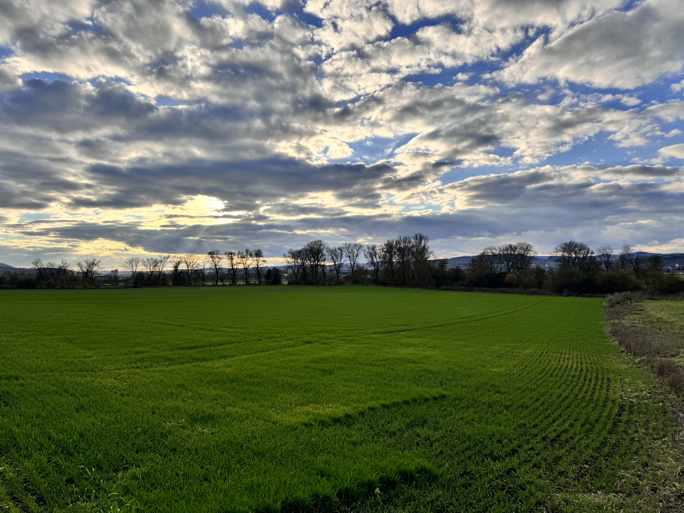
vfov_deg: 56.8
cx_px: 342
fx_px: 474
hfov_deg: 71.6
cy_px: 256
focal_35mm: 24
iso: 80
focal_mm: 6.86
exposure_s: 1/4950
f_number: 1.78
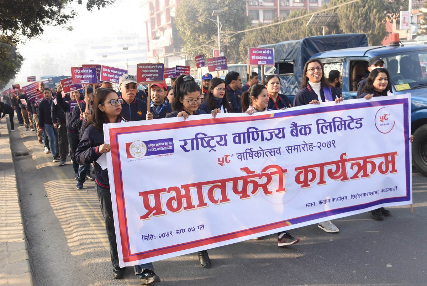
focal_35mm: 35
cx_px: 214
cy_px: 143
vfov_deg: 37.9
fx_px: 416
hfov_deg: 54.4
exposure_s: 1/200
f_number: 7.1
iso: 640
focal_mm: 35
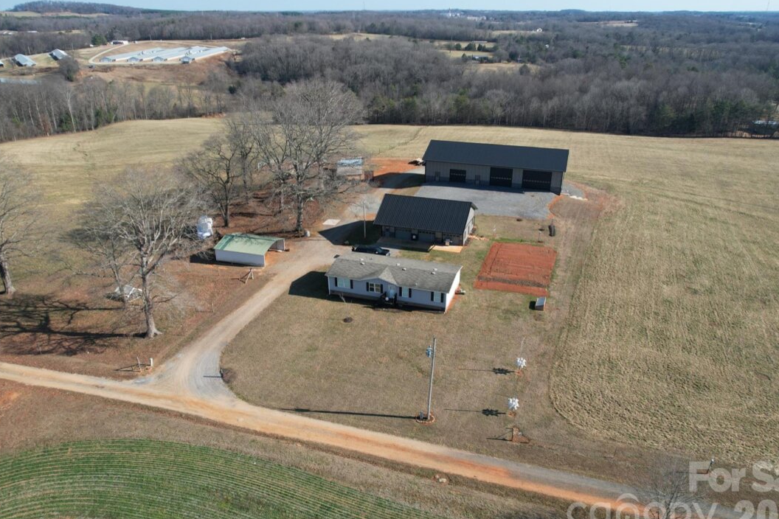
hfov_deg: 71.5
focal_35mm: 25
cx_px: 384
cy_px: 251
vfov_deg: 51.3
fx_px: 541
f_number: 2.8
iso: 120
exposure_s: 1/1500
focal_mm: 8.38
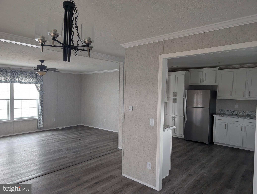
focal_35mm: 24
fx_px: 178
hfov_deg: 71.5
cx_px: 128
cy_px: 97
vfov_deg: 56.9
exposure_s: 1/31.1
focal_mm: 6.9
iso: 29
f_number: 1.68
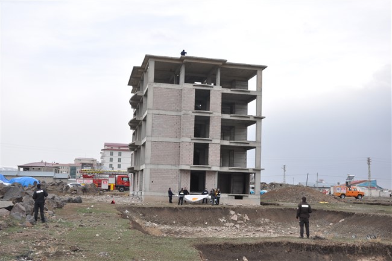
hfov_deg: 46.4
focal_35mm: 42
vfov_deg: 31.8
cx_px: 196
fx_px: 457
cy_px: 130
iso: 200
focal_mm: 28
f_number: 6.3
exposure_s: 1/200
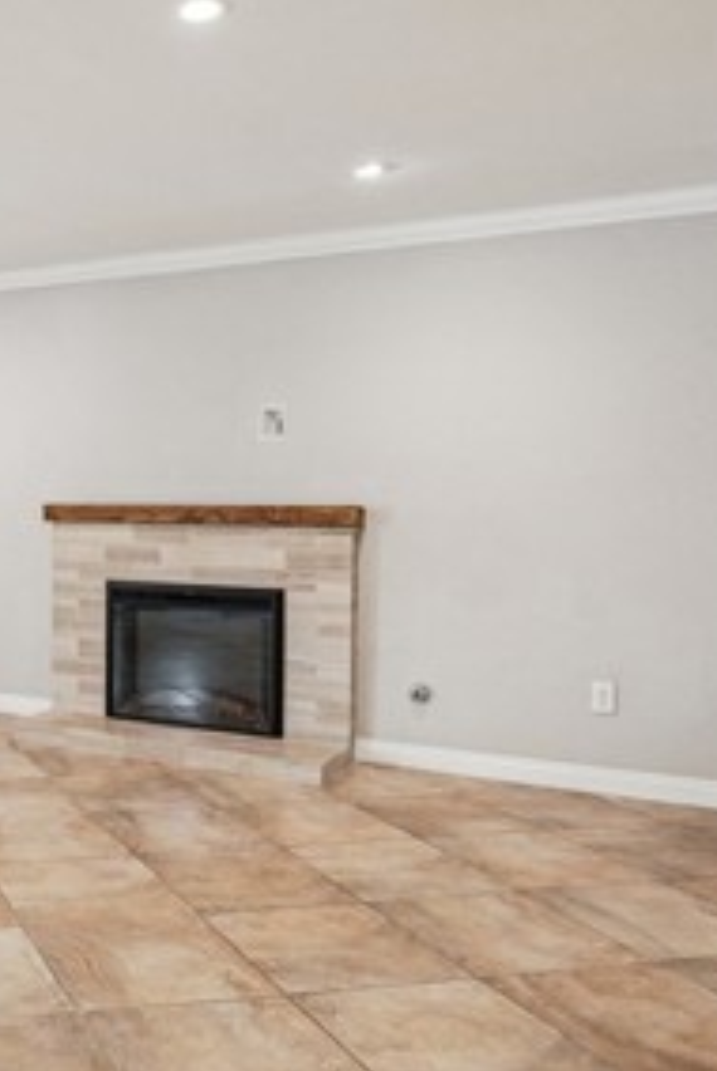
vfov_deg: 53.0
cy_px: 494
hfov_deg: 32.5
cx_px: -72
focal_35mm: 36
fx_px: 1073
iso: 400
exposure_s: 1/25
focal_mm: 16
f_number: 8
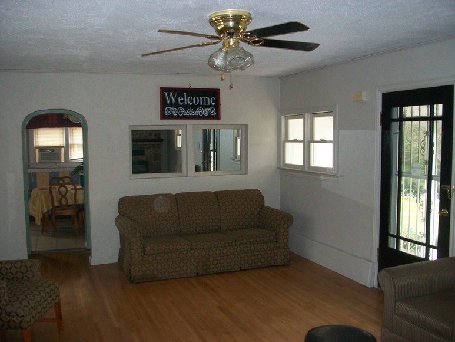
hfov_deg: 54.0
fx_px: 447
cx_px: 228
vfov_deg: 41.8
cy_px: 171
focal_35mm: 34
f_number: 2.8
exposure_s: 1/60
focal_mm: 5.7
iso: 160
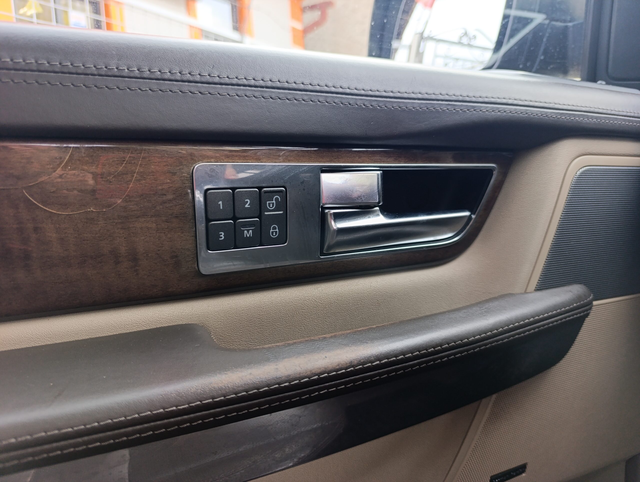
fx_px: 426
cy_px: 241
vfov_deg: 59.0
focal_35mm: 23
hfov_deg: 73.8
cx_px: 320
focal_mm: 6.14
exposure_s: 1/100
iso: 160
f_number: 1.6
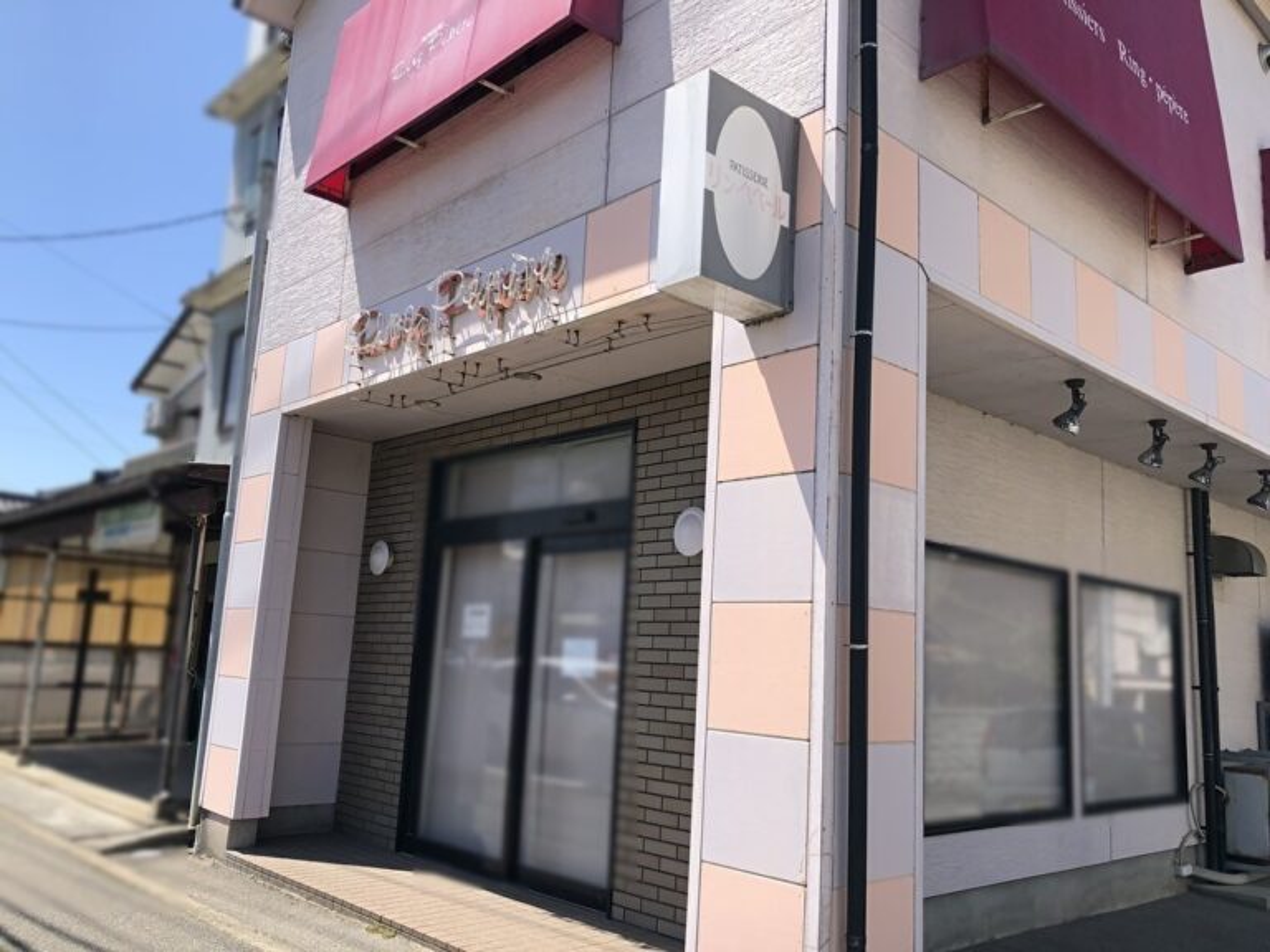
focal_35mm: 28
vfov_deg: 49.7
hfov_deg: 63.4
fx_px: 1027
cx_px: 635
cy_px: 476
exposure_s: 1/1412
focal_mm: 4
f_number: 1.8
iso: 20
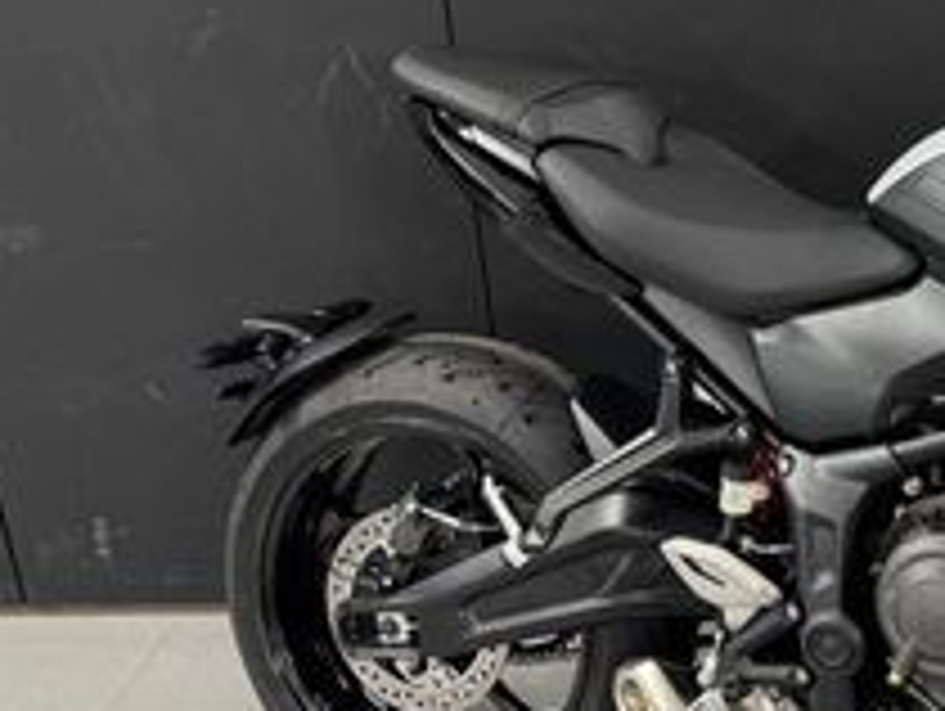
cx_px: 1035
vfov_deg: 20.1
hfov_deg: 24.8
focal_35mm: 73
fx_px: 1995
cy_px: 189
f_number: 1.78
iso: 100
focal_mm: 6.76
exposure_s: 1/50
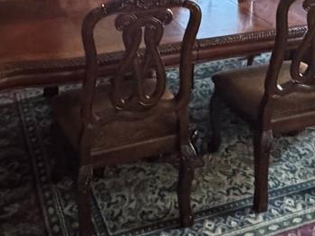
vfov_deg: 22.2
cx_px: 173
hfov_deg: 33.2
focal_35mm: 58
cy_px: -84
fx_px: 528
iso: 1000
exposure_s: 1/40
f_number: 2.2
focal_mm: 2.22
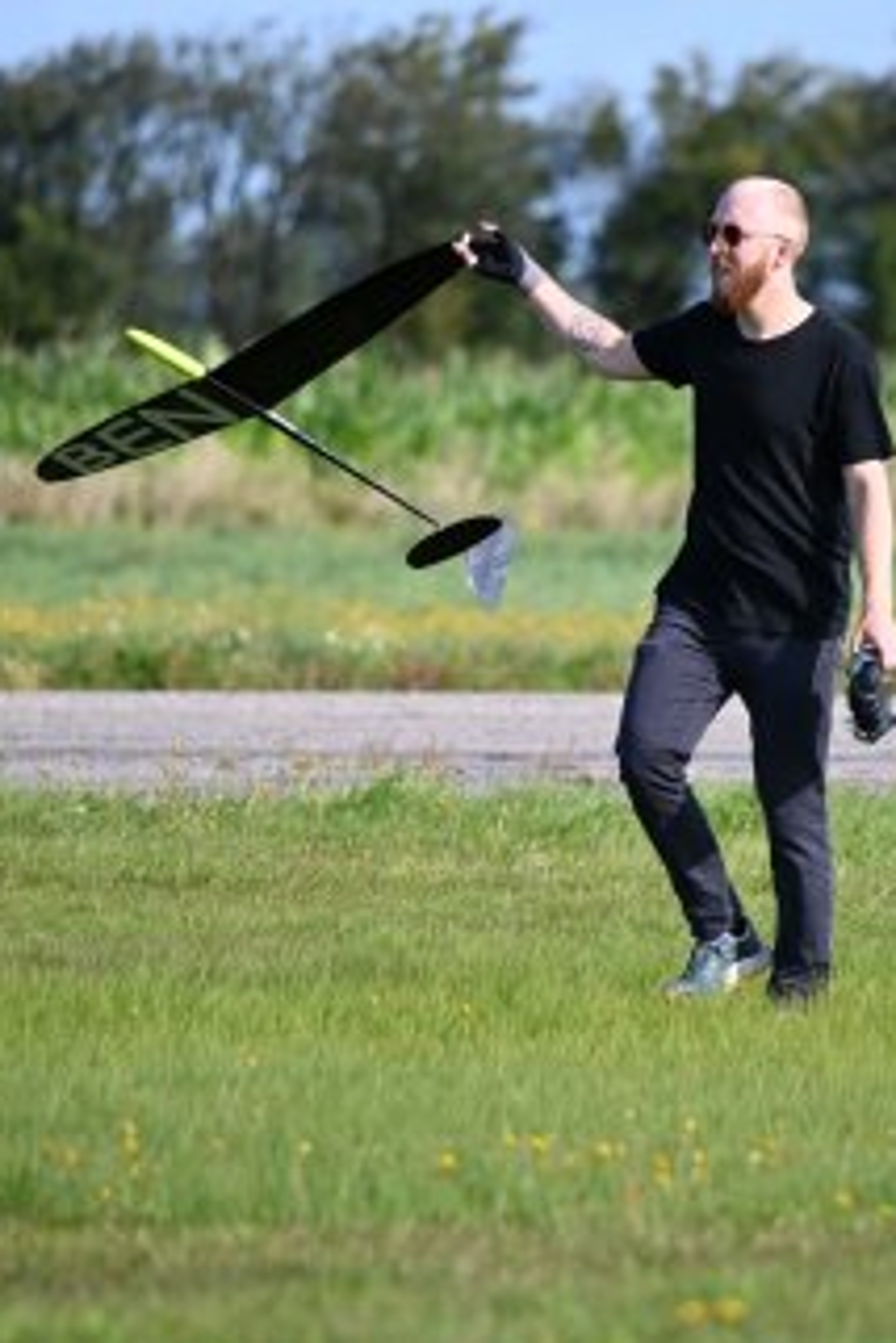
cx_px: 609
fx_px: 20233
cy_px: 690
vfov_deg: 3.8
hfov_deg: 2.5
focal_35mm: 542
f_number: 6.3
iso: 320
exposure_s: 1/1000
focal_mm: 350
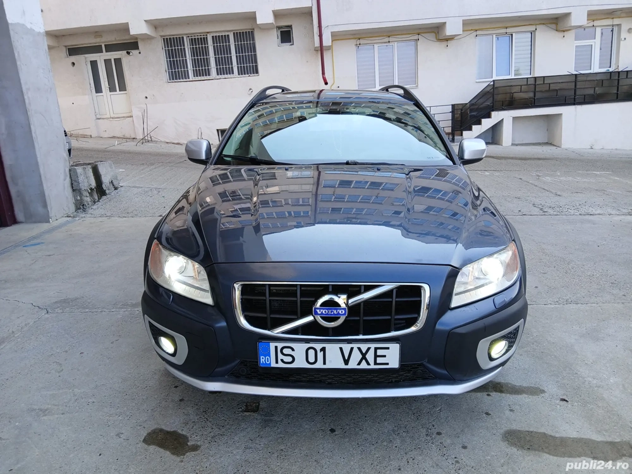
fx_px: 475
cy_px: 237
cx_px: 316
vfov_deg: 53.1
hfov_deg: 67.3
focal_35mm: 26
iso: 25
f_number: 1.8
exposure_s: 1/100
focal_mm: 3.98
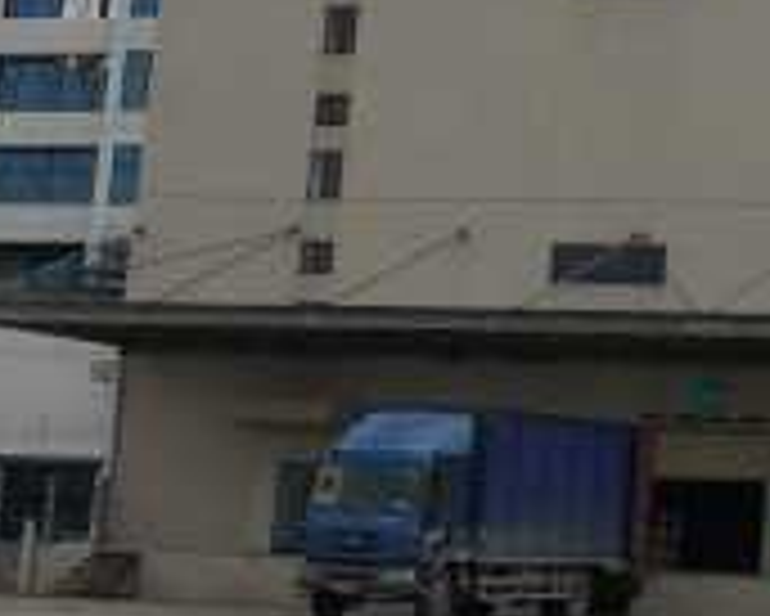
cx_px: 991
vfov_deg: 12.8
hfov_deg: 15.4
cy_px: 9
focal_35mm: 119
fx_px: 2713
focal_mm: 4.15
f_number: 2.2
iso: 32
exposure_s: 1/1883
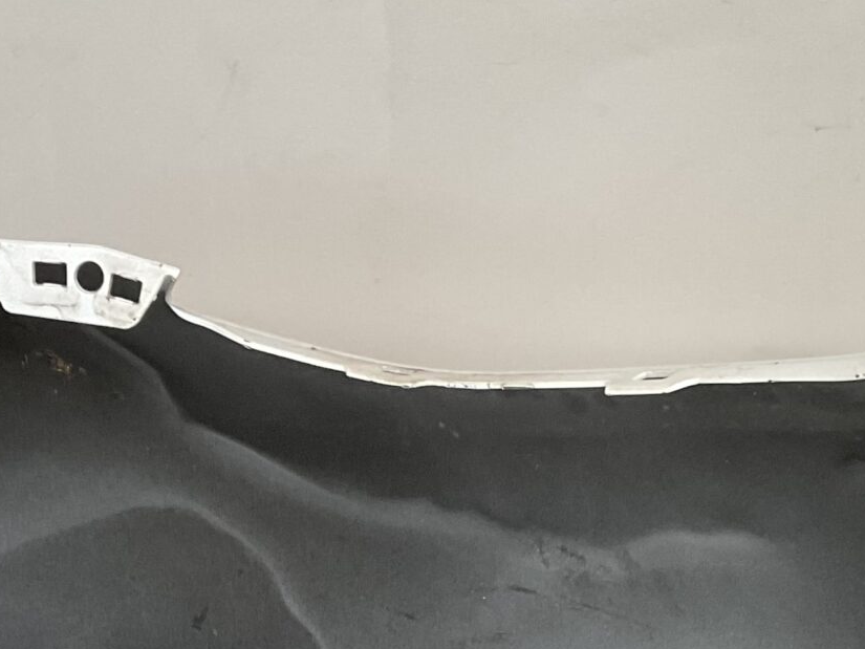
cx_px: 408
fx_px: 2249
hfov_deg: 21.8
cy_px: 821
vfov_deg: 15.7
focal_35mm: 90
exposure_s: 1/50
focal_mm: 3
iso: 64
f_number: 1.8
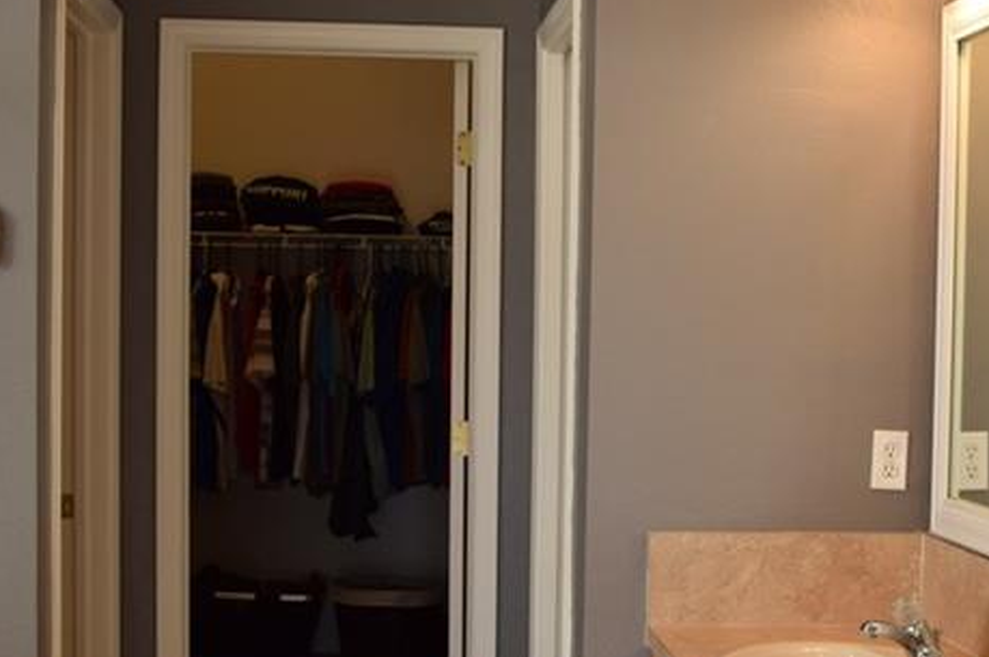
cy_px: 390
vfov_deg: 20.2
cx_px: 565
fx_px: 1839
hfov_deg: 30.1
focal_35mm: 67
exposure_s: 1/100
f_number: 5
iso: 400
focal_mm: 20
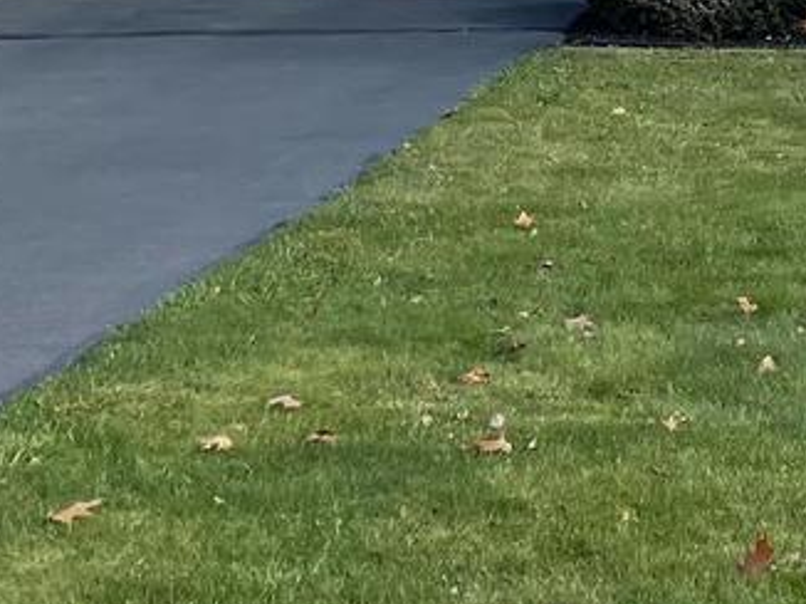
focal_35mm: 115
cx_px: 1090
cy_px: -201
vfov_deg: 12.4
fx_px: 2676
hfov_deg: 16.1
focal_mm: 4.2
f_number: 1.6
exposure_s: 1/3300
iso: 32
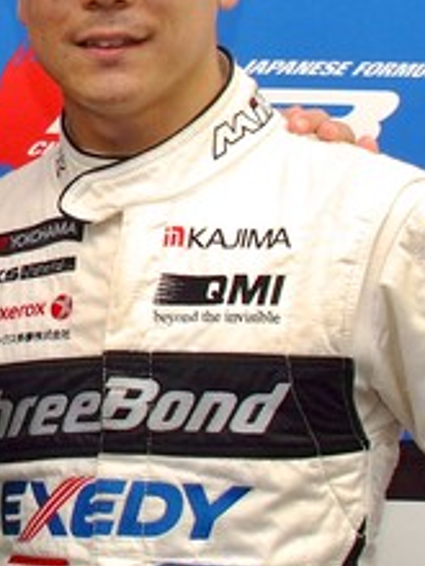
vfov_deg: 14.9
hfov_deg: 10.6
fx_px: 2161
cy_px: 144
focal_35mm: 132
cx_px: -327
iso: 400
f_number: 5.6
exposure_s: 1/60
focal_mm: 28
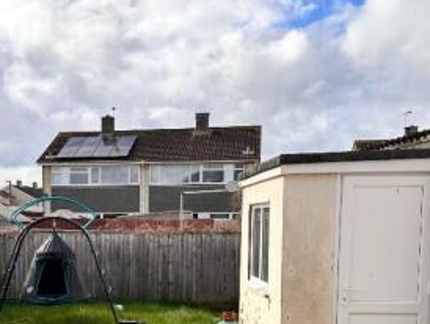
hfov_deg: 36.8
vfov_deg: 27.7
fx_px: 634
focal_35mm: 51
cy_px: 285
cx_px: 120
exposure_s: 1/3472
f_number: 1.78
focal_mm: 6.86
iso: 80
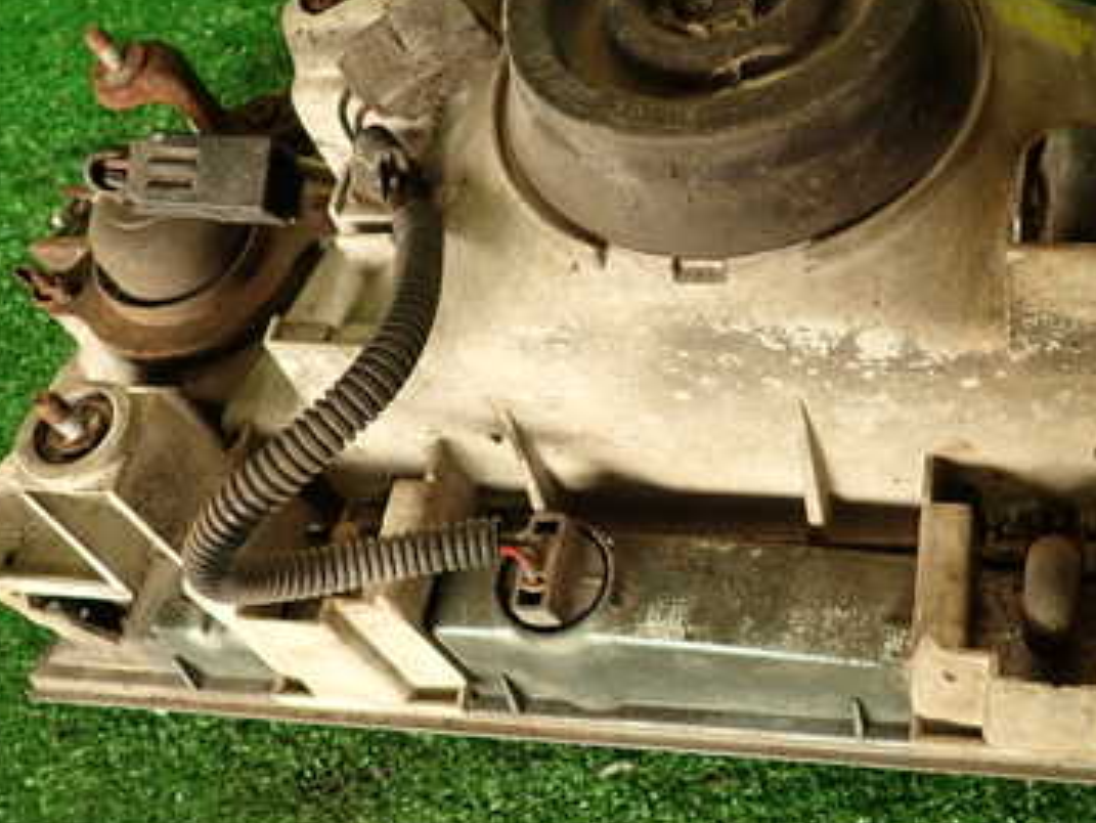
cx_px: 675
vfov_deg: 34.3
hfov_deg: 44.5
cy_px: 353
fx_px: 1330
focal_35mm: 42
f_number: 2
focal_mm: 4.5
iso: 100
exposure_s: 1/80
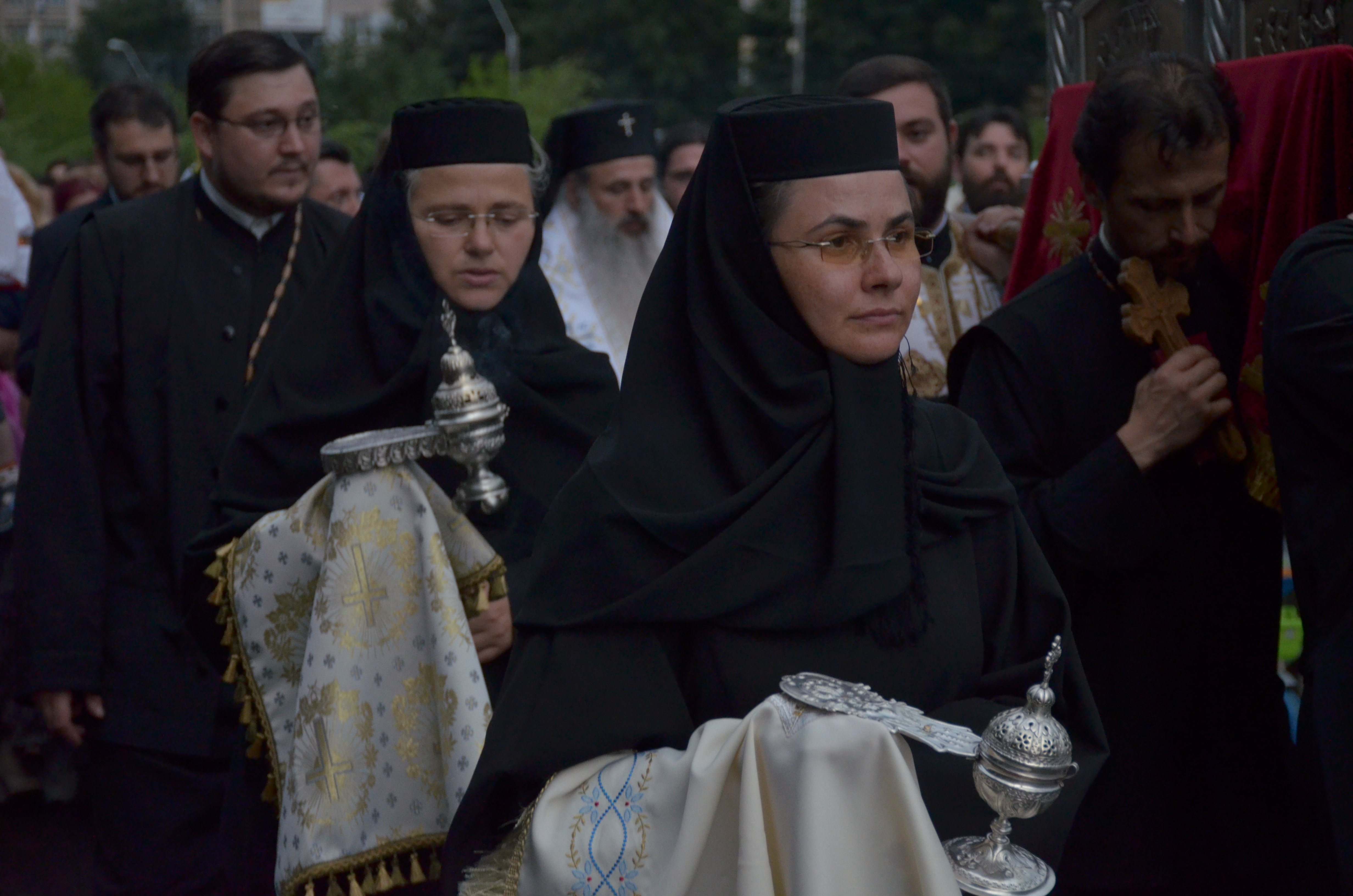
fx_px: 3375
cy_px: 448
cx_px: 676
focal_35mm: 90
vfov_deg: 15.1
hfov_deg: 22.7
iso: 1600
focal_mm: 60
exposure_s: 1/160
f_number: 5
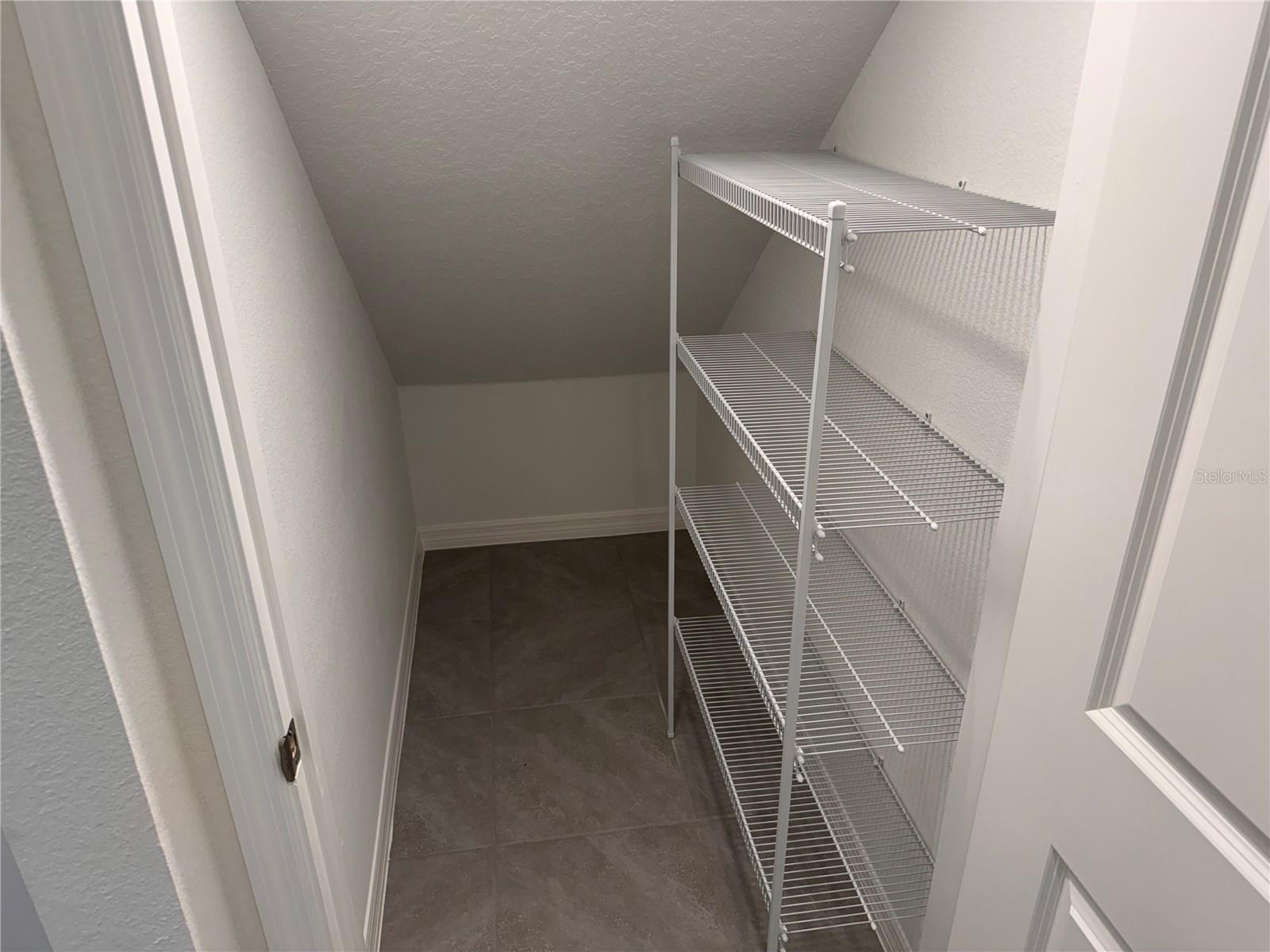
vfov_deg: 56.8
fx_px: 881
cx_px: 635
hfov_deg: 71.6
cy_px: 476
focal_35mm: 24
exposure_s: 1/120
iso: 100
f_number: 1.78
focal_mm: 6.76
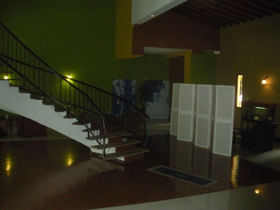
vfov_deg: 39.7
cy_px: 105
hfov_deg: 51.4
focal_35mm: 36
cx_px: 140
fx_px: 291
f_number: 3.5
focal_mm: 6.3
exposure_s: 1/60
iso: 800
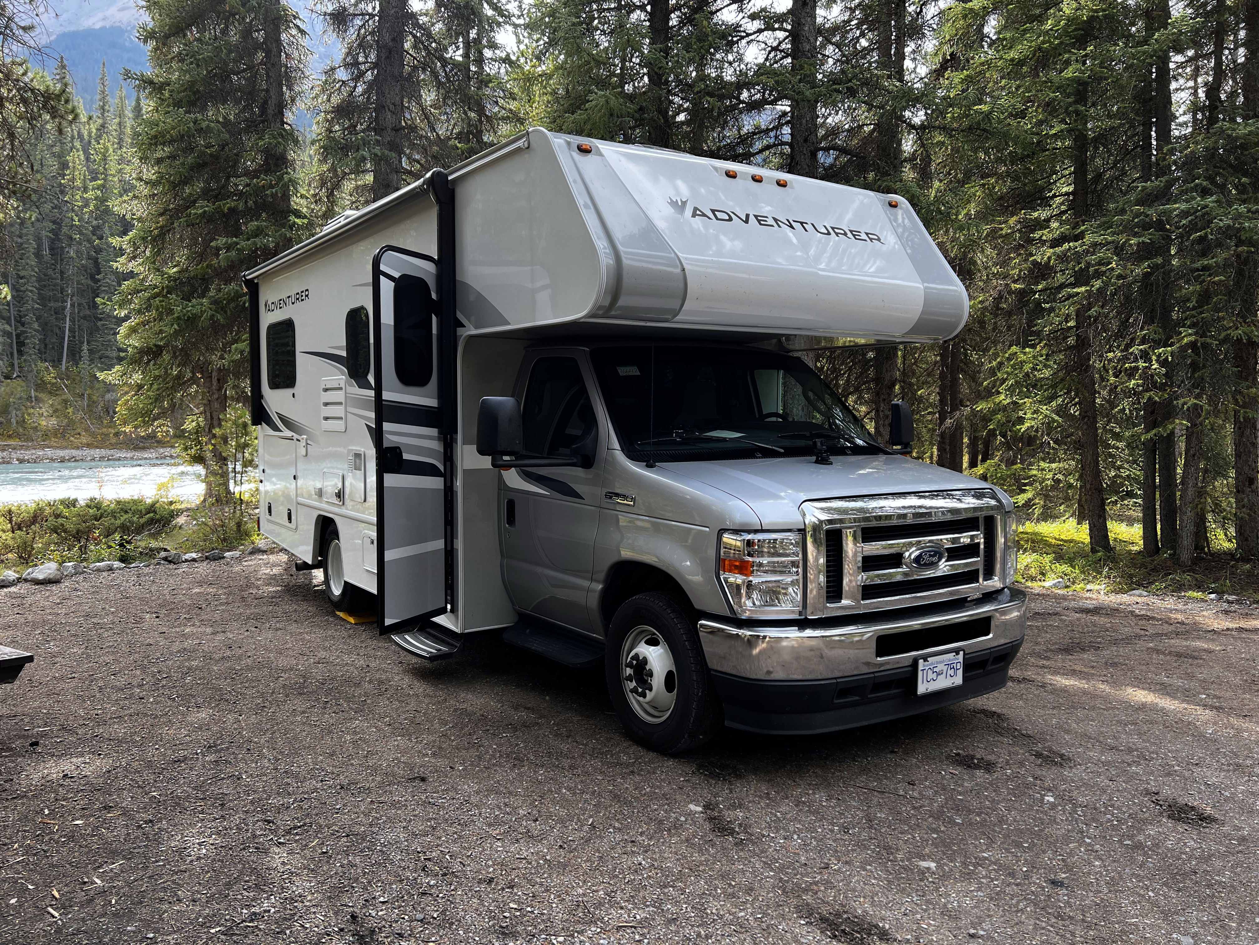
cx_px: 630
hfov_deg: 67.3
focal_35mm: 26
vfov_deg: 53.1
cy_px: 472
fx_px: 946
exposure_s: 1/300
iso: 50
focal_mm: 5.7
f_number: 1.5
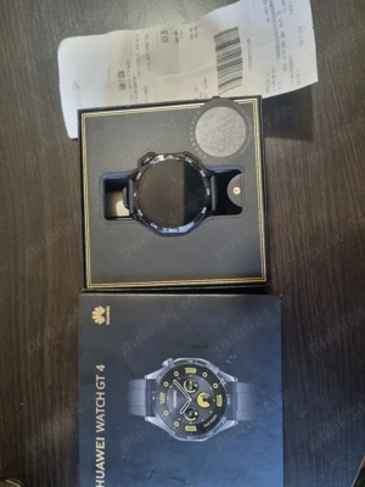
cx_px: 182
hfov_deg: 53.1
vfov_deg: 67.3
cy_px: 244
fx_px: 366
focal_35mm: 26
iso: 800
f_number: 1.8
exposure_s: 1/50
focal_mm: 5.4
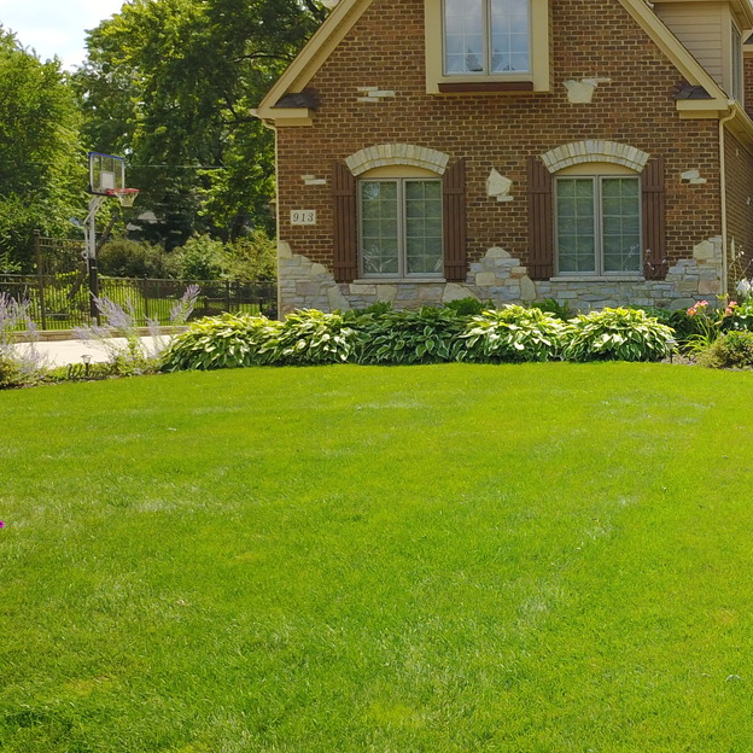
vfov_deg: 32.2
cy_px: 358
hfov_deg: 29.3
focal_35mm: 53
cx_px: 813
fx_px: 1304
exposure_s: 1/687
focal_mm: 4.73
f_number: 2.2
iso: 100
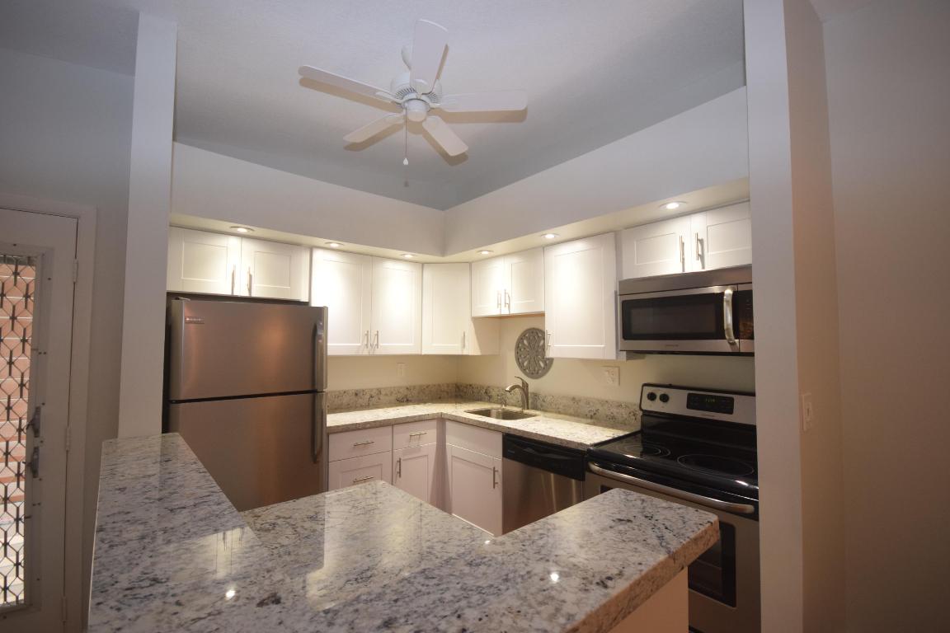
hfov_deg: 100.4
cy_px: 316
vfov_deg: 77.3
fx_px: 396
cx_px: 475
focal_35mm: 15
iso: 900
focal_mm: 10
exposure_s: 1/60
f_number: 4
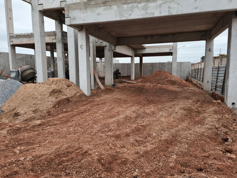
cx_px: 118
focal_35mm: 26
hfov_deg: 67.3
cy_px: 89
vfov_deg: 53.1
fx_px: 178
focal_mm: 5.4
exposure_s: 1/60
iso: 160
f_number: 1.8
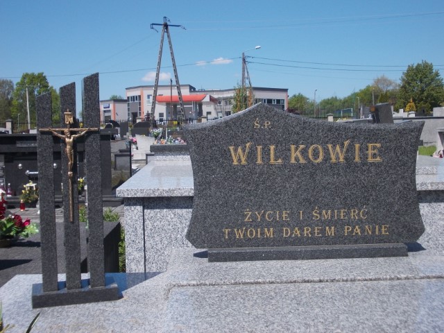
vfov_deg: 33.6
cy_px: 166
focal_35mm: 43
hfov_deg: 43.9
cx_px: 222
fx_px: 552
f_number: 6.5
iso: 80
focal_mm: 6.1
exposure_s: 1/250
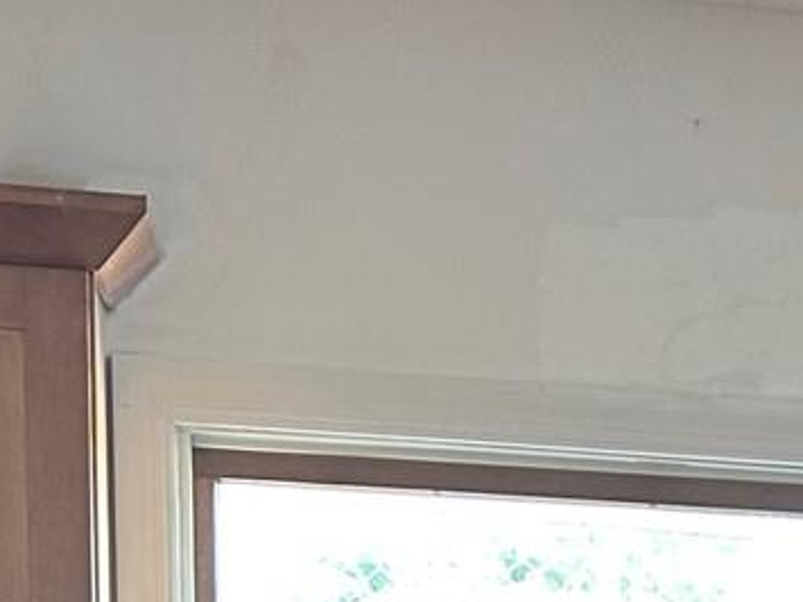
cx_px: 1097
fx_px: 3478
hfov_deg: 12.7
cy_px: 1557
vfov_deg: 8.8
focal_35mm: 150
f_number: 1.5
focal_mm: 5.7
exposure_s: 1/60
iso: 80
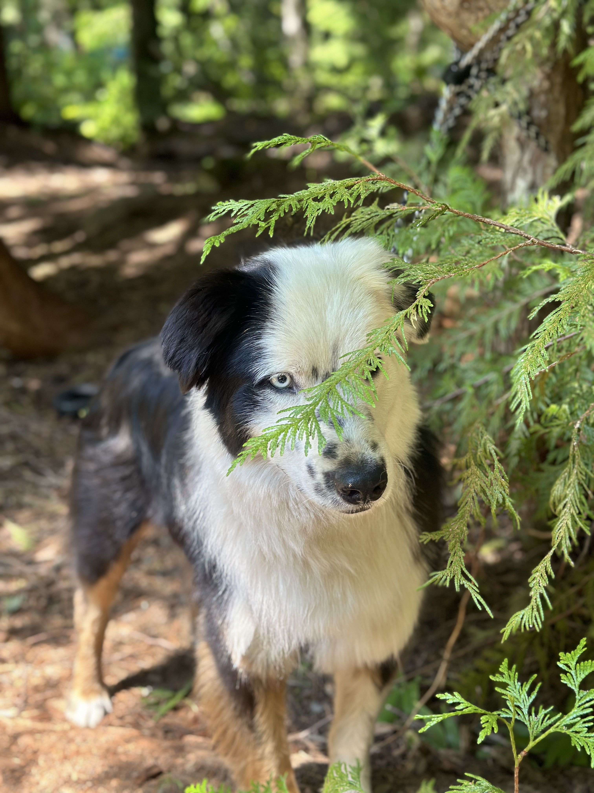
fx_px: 1098
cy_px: 396
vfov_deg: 39.7
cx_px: 297
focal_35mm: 48
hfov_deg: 30.3
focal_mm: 6.86
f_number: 1.78
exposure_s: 1/282
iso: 80
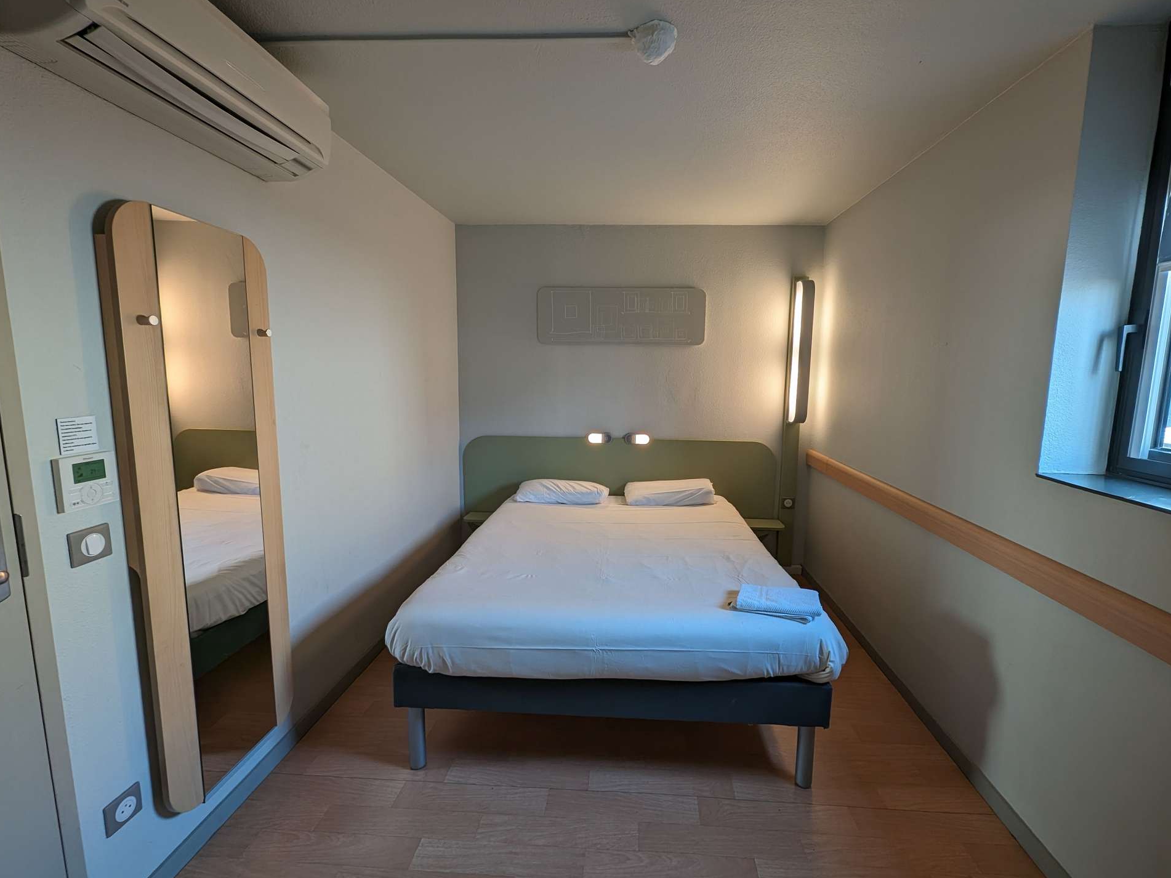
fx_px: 474
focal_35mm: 14
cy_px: 436
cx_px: 615
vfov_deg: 85.7
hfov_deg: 102.0
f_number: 2.2
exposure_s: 1/25
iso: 58
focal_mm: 1.95
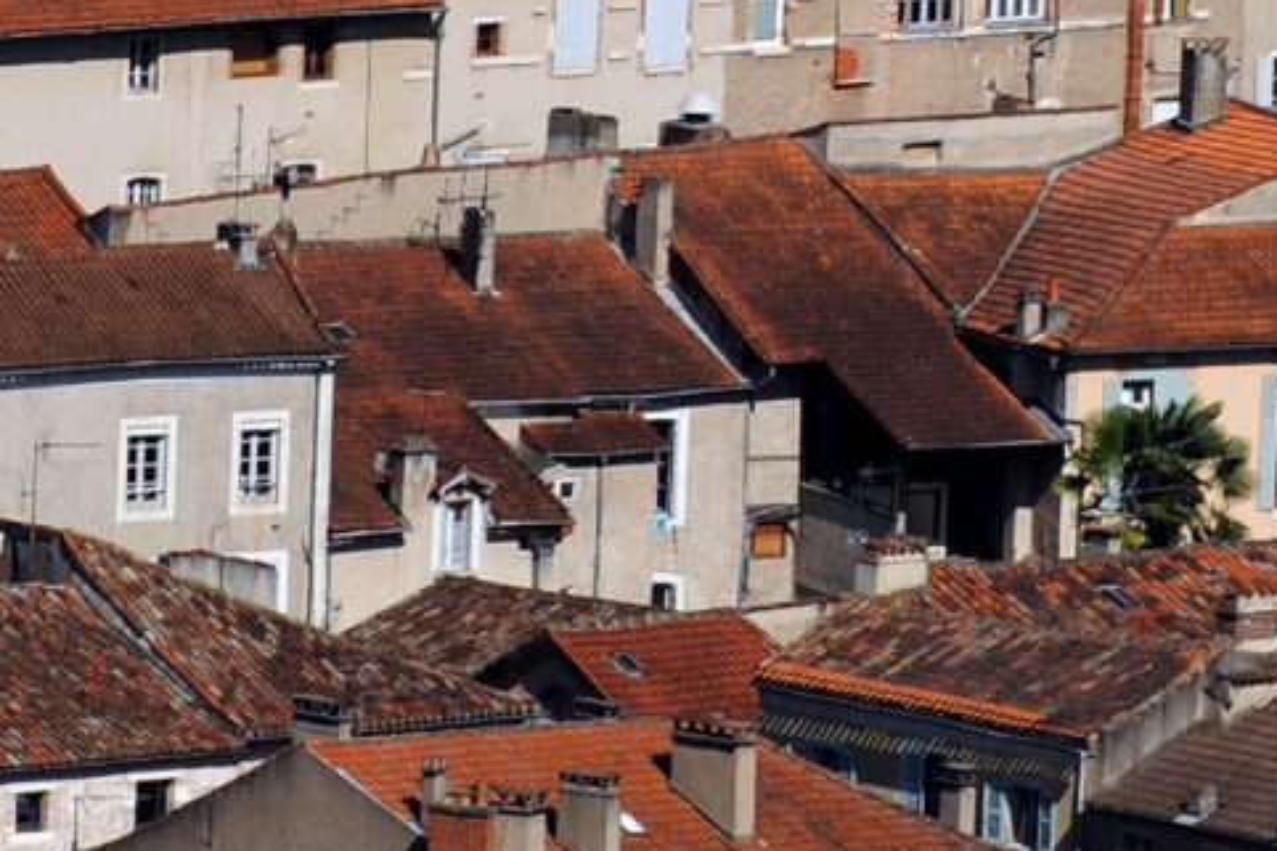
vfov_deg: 1.1
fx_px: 45564
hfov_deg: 1.6
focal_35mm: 1285
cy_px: 2033
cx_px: -1039
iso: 200
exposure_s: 1/1000
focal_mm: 250
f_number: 8
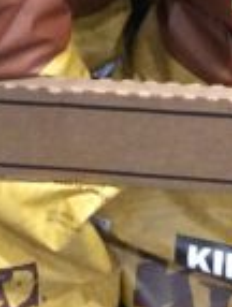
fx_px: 1842
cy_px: -432
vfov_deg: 8.7
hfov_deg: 6.5
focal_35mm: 207
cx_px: -496
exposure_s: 1/30
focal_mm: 4.15
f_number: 2.2
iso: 250
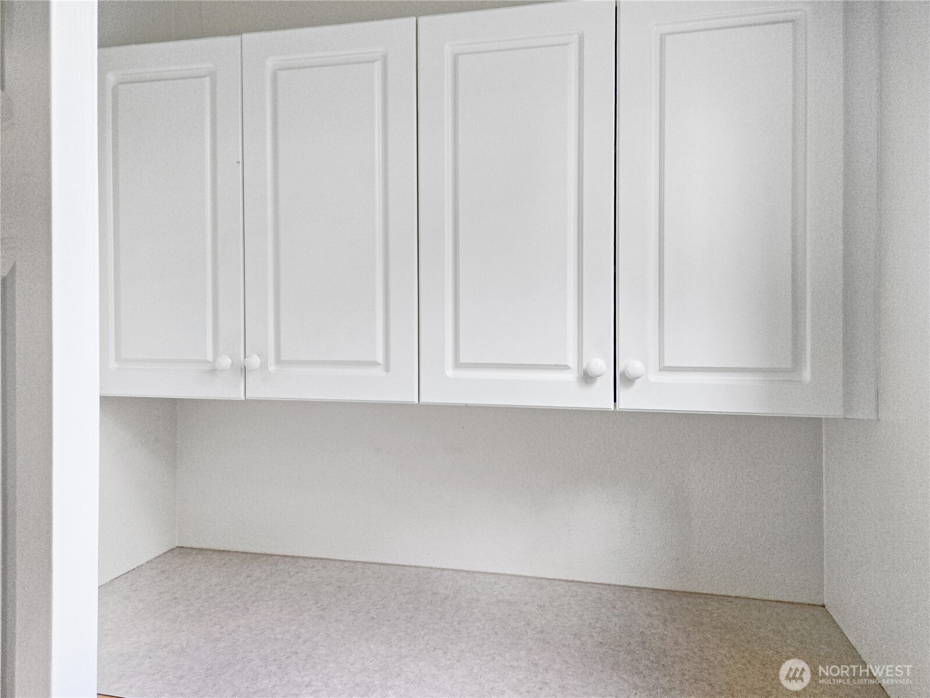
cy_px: 349
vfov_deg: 58.9
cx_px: 465
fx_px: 618
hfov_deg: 73.9
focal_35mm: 23
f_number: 1.8
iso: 160
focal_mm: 5.4
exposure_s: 1/180
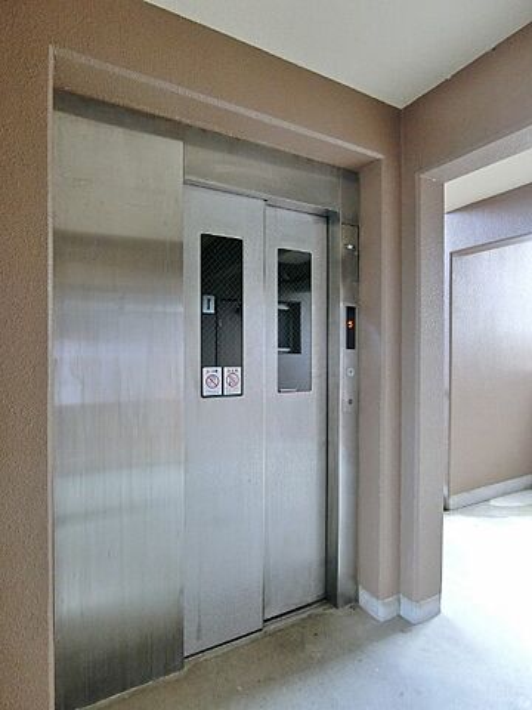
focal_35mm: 19
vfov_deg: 84.7
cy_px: 355
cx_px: 266
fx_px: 389
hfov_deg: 68.7
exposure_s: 1/50
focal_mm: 4.06
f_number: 2.7
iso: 400
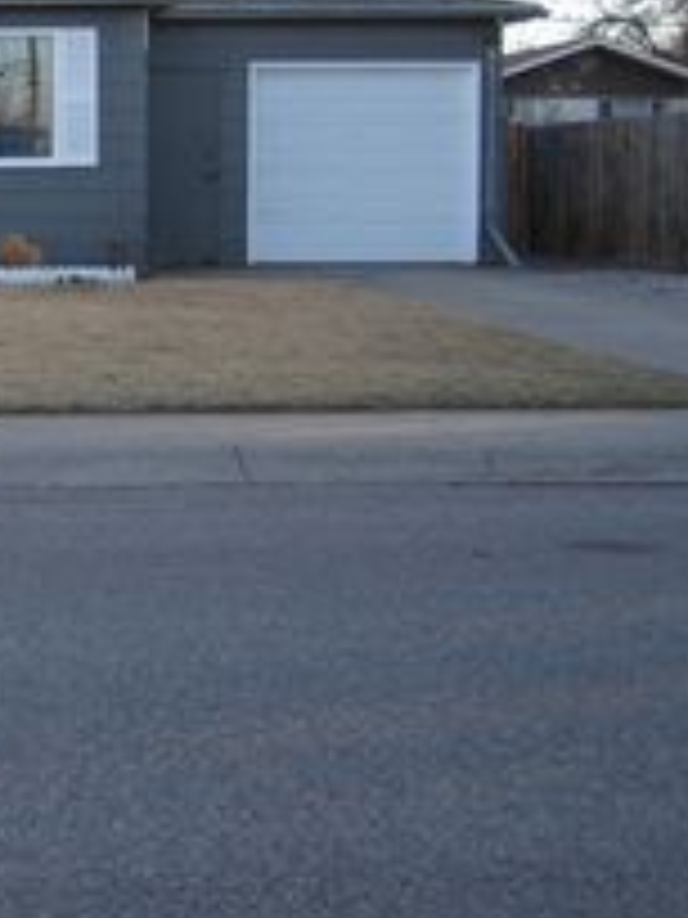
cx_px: -310
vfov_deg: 21.3
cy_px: 335
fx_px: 2438
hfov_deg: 15.0
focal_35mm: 92
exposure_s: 1/320
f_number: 4
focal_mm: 26
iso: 200
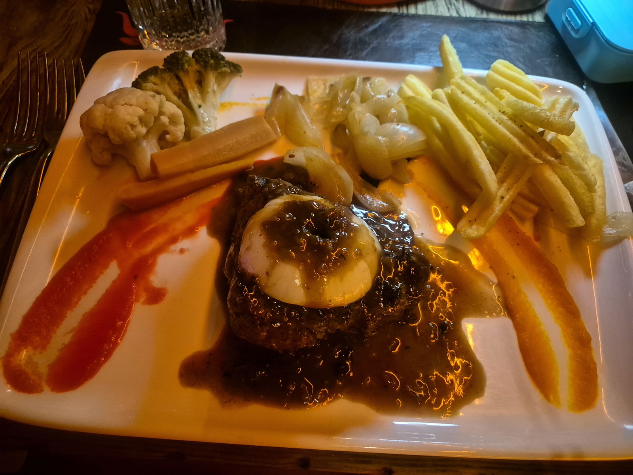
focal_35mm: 23
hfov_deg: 73.9
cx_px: 316
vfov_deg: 58.9
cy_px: 238
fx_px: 421
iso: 2000
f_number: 1.8
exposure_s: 1/100
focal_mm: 5.4
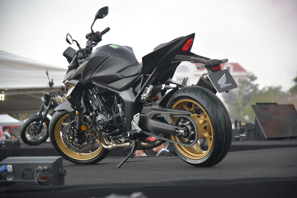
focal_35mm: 92
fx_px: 759
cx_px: 148
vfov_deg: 14.9
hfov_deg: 22.1
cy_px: 99
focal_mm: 92
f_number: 4
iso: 640
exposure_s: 1/640
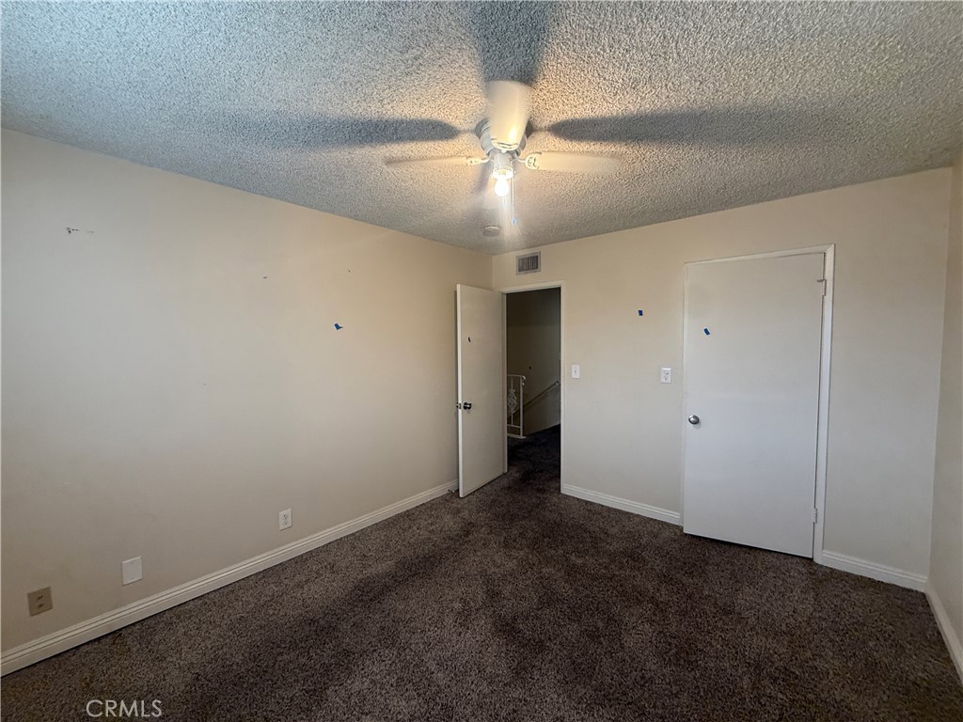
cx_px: 482
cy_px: 361
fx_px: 389
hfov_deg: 102.1
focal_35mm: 14
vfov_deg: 85.7
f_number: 2.2
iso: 250
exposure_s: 1/60
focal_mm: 2.22
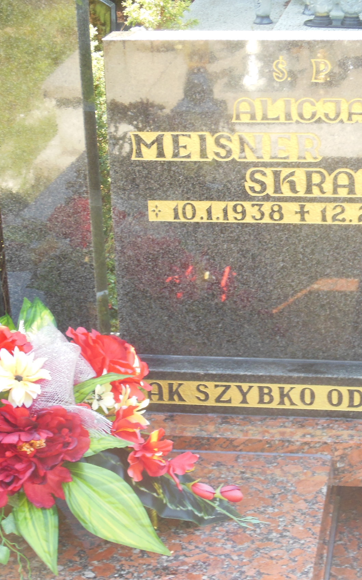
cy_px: 291
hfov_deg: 15.9
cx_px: 312
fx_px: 1279
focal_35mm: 81
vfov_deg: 25.5
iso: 200
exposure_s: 1/60
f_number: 4.1
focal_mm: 10.2
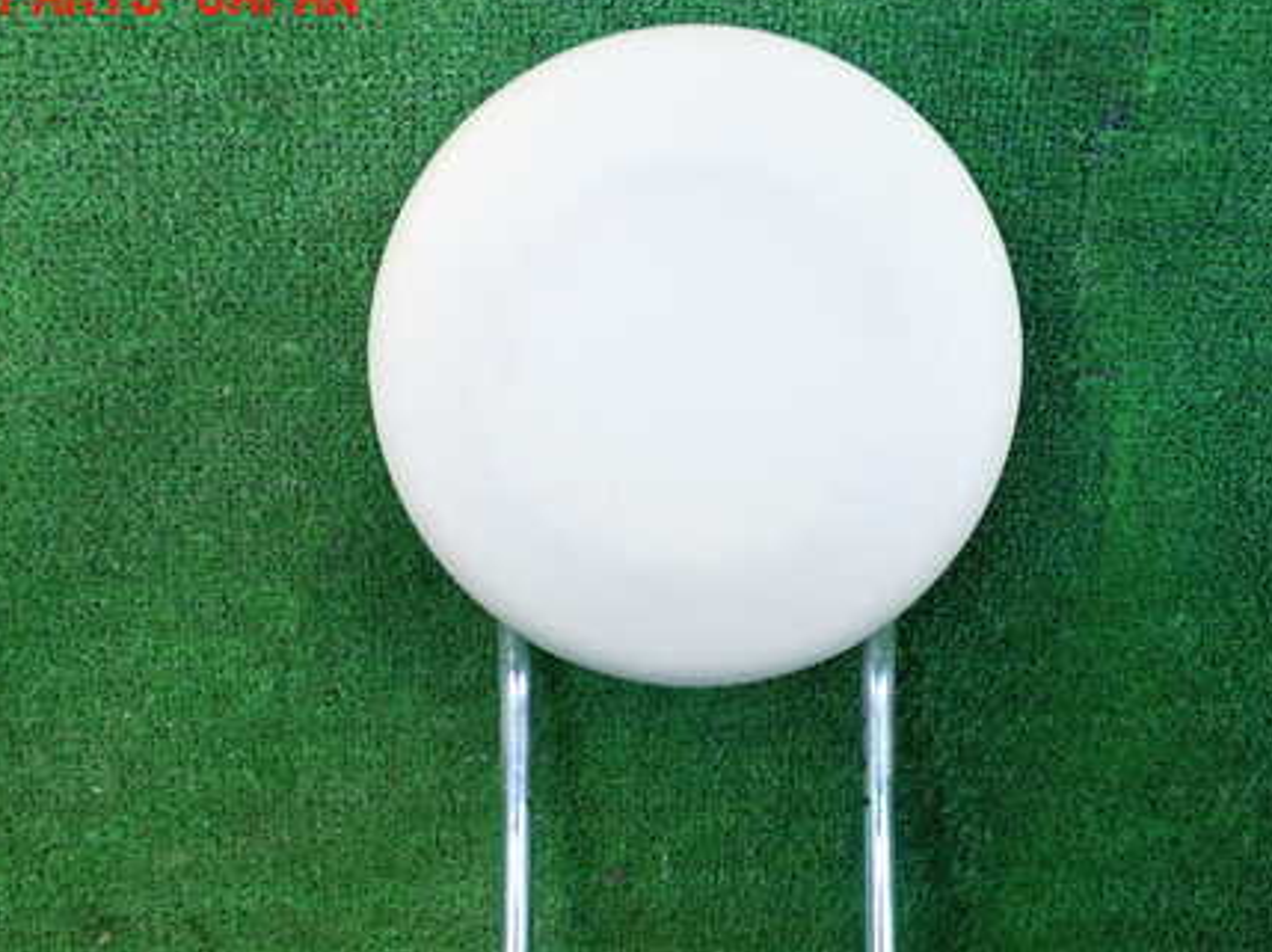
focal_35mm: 42
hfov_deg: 44.8
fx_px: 1542
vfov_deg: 34.0
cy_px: 626
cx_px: 709
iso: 800
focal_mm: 5.4
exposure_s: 1/125
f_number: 2.3
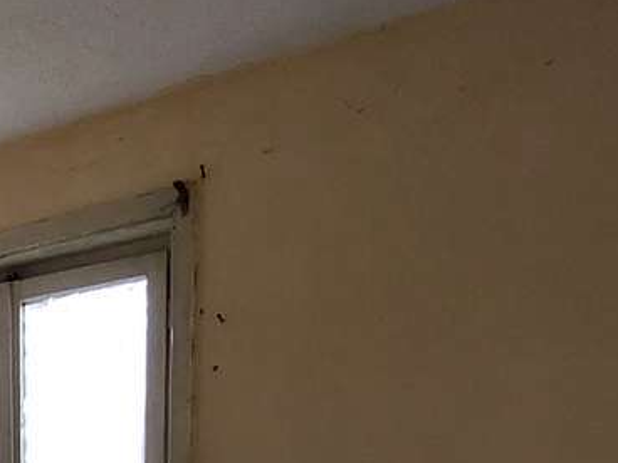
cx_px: -153
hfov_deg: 30.0
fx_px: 946
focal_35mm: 53
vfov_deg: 20.1
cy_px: 826
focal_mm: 1.74
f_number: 2.2
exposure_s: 1/50
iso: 125
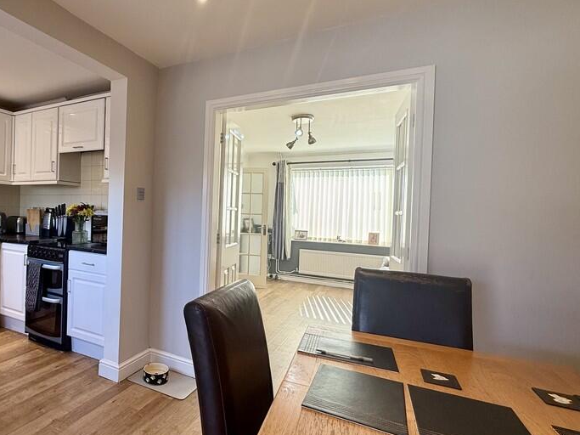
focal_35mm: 21
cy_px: 216
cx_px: 172
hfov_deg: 75.3
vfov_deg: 63.4
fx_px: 352
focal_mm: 2.22
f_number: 2.2
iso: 64
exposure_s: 1/100
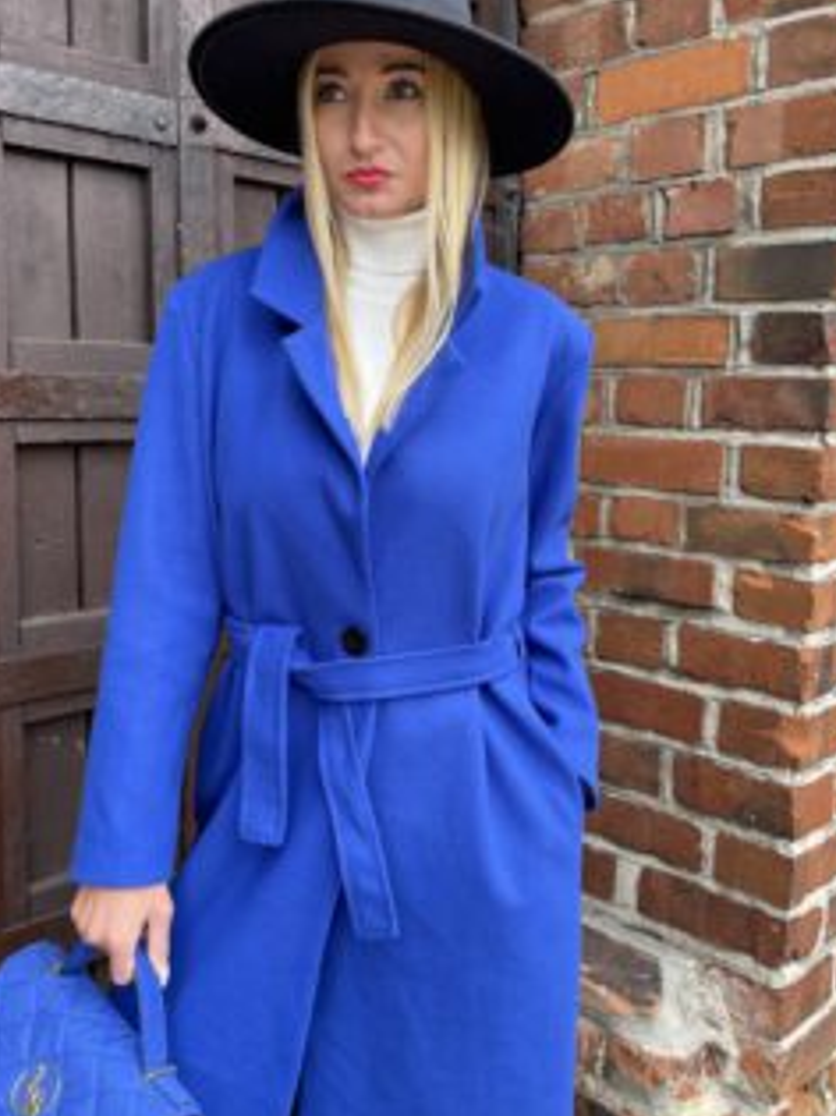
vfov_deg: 55.3
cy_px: 531
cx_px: 397
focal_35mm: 33
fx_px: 1063
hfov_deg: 42.9
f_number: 1.6
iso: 50
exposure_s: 1/121
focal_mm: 4.2
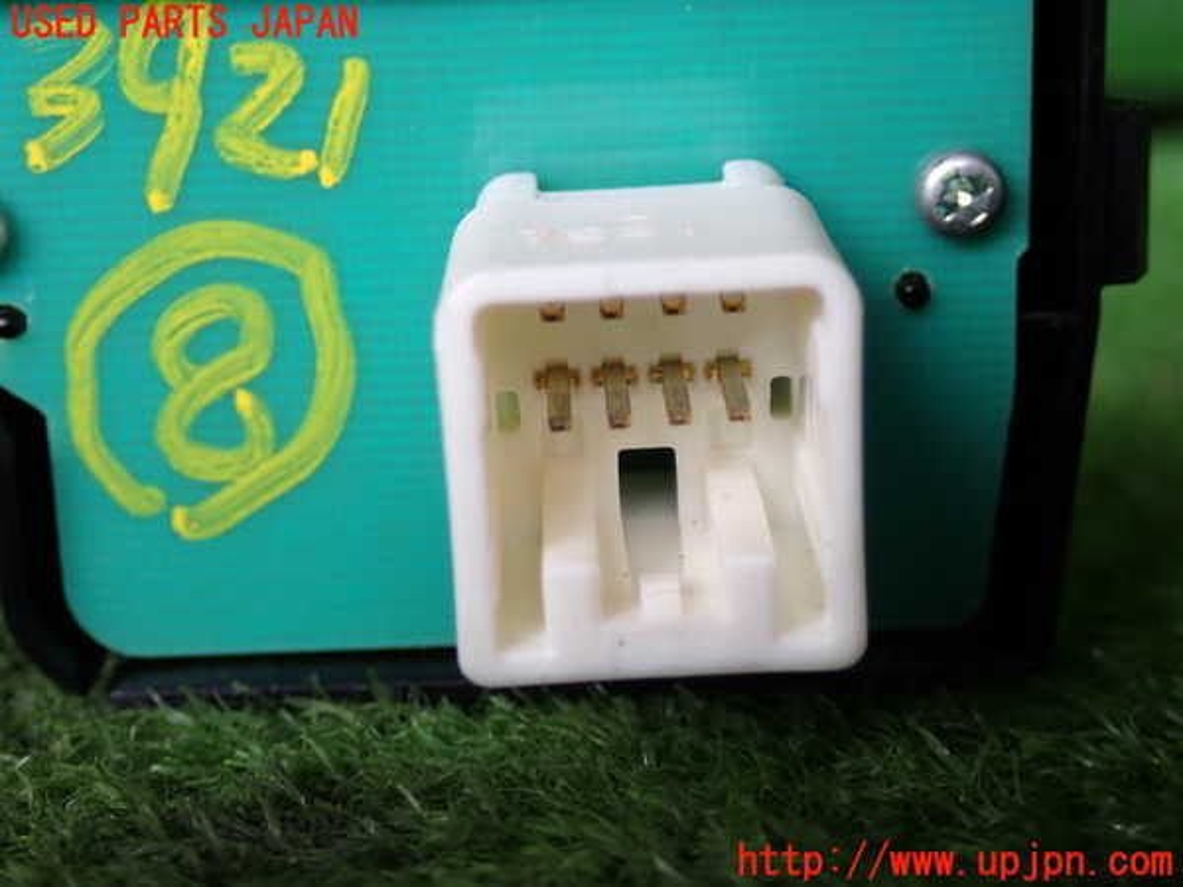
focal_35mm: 71
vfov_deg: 20.7
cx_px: 592
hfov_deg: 27.4
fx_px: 2426
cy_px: 444
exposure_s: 1/125
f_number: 3.9
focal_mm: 12.73
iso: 200
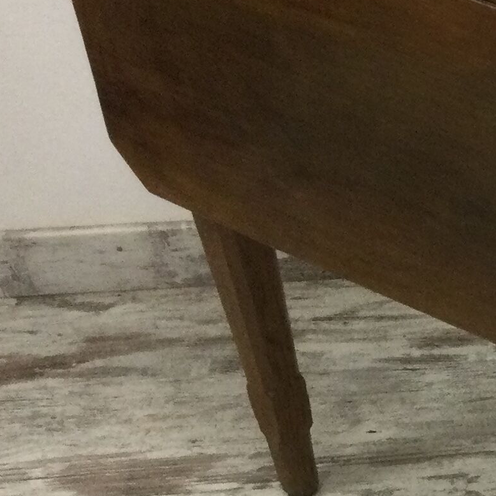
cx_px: 966
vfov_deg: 15.2
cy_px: 261
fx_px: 1864
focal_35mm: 115
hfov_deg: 13.2
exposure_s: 1/33
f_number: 2.4
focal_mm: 3.3
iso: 80
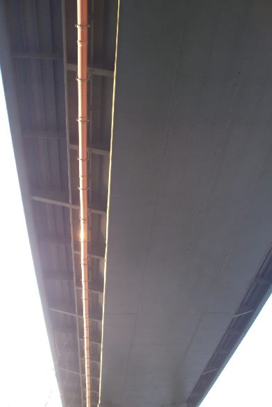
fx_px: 385
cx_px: 136
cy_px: 204
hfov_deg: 38.9
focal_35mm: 34
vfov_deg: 55.8
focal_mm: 5.6
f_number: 2.7
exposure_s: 1/90
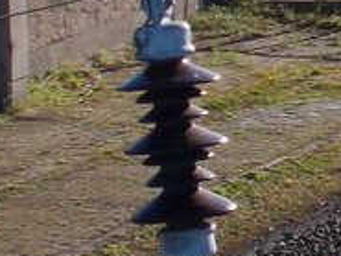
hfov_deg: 3.9
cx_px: 947
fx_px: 4860
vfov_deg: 3.0
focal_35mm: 493
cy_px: -228
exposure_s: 1/250
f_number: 5.8
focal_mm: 13.5
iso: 80
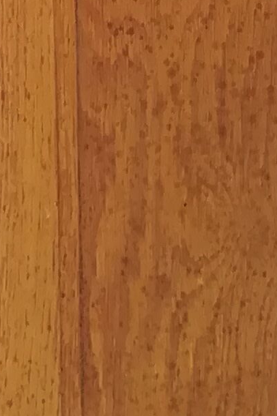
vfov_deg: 10.7
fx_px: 2033
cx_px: 57
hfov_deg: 7.8
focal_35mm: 176
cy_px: -402
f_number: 2.2
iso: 64
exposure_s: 1/100
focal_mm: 3.83
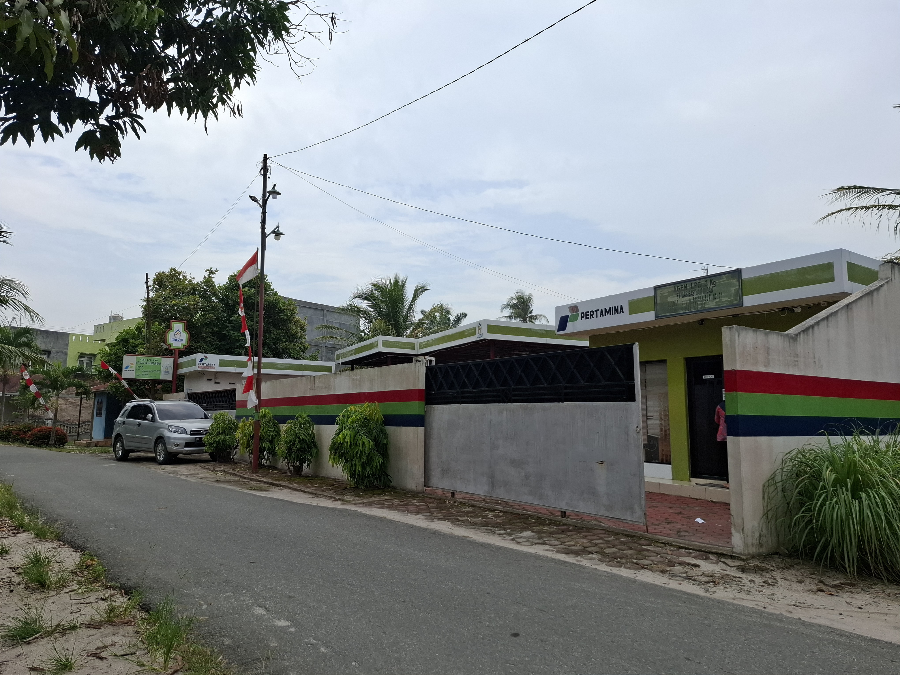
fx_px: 598
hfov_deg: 73.9
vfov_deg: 58.9
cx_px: 450
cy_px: 338
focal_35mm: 23
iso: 50
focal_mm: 5.54
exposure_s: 1/1776
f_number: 1.8
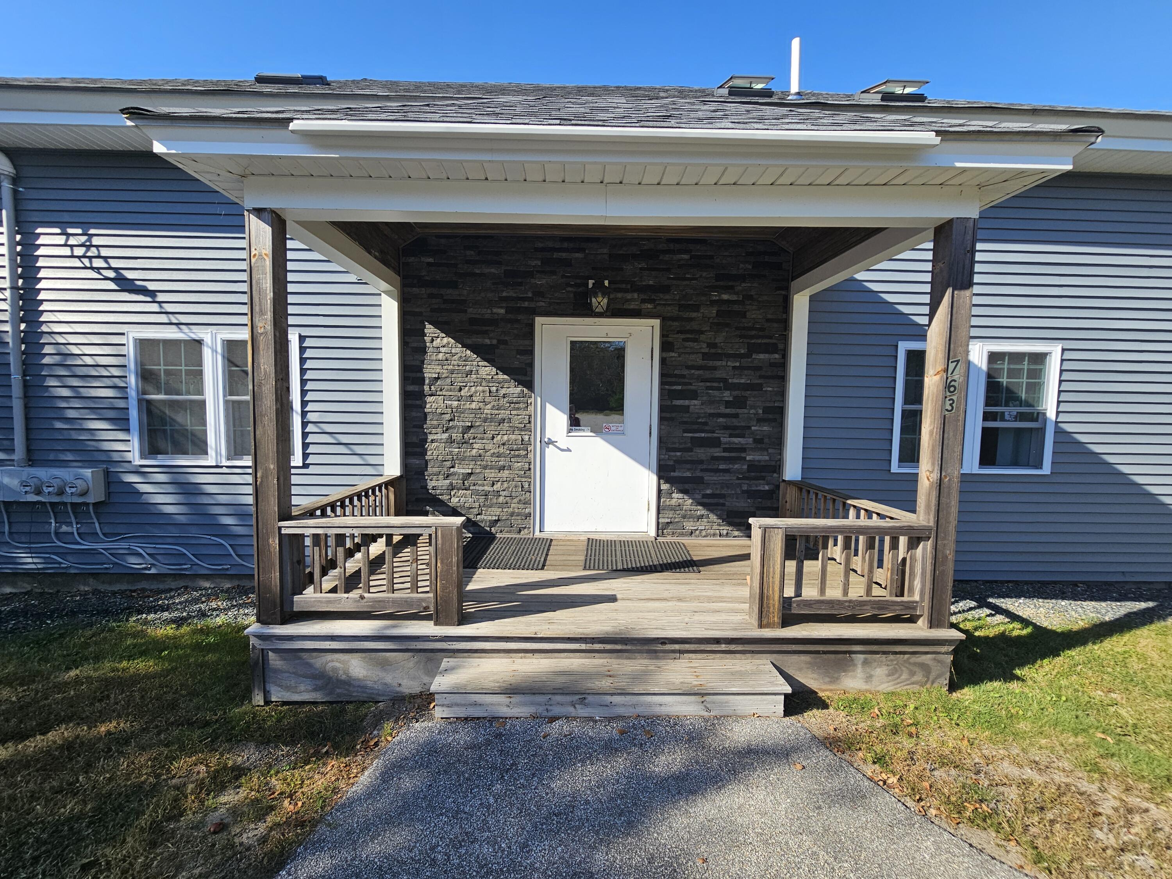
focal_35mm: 13
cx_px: 586
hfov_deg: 106.2
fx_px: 440
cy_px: 440
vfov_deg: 89.9
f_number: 2.2
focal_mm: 2.2
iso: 50
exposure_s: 1/1087
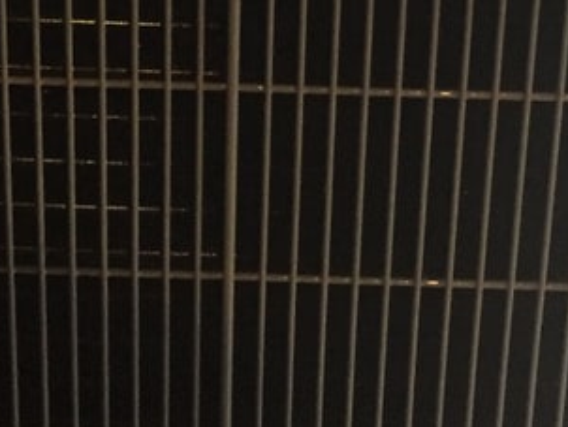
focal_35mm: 128
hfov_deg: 15.4
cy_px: 23
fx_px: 2102
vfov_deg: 11.5
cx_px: 232
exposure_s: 1/15
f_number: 2.2
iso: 250
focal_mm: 4.15
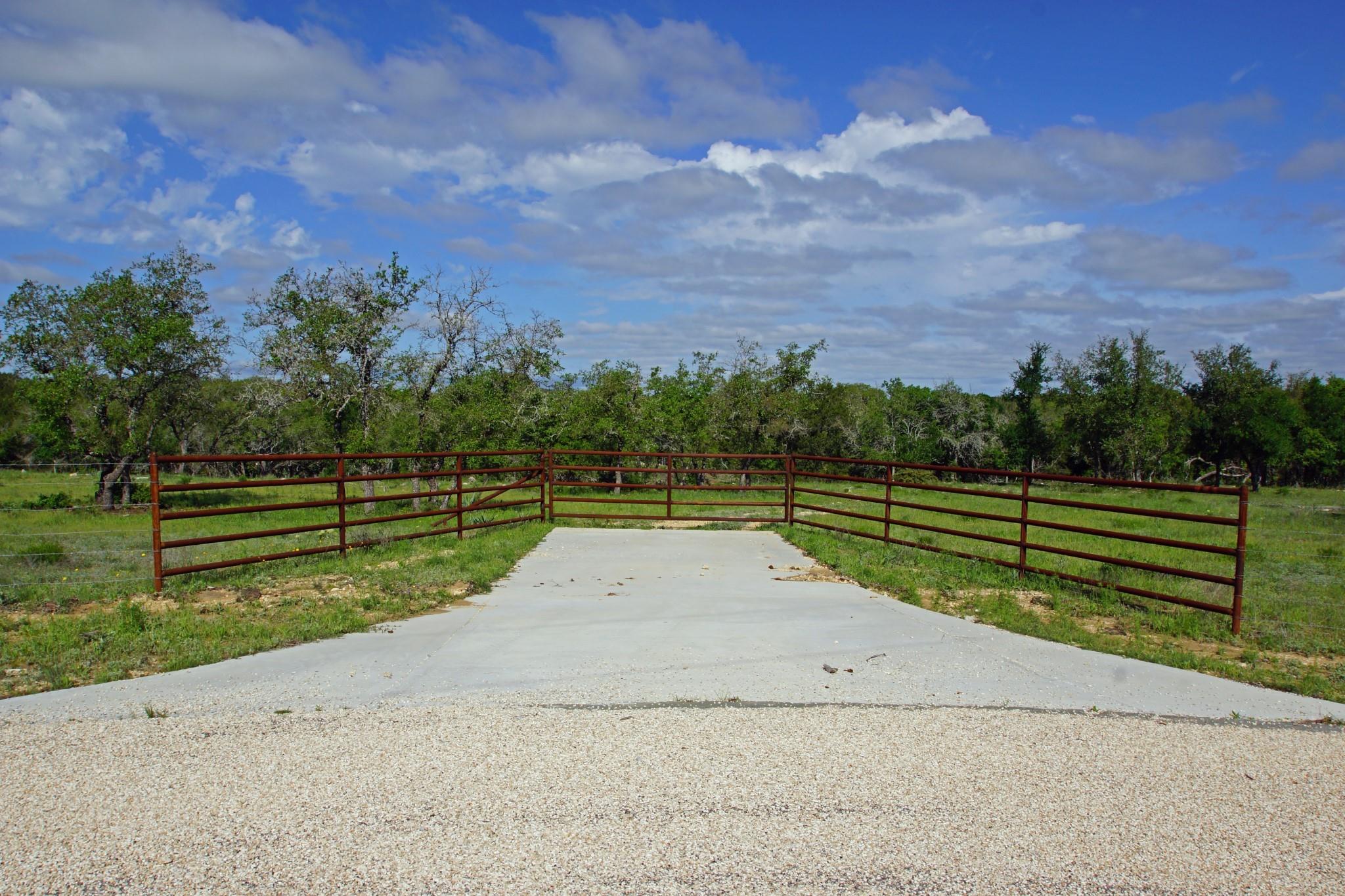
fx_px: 953
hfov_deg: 70.4
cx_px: 672
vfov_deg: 50.4
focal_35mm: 26
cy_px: 448
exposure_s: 1/250
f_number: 13
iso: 100
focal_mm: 17
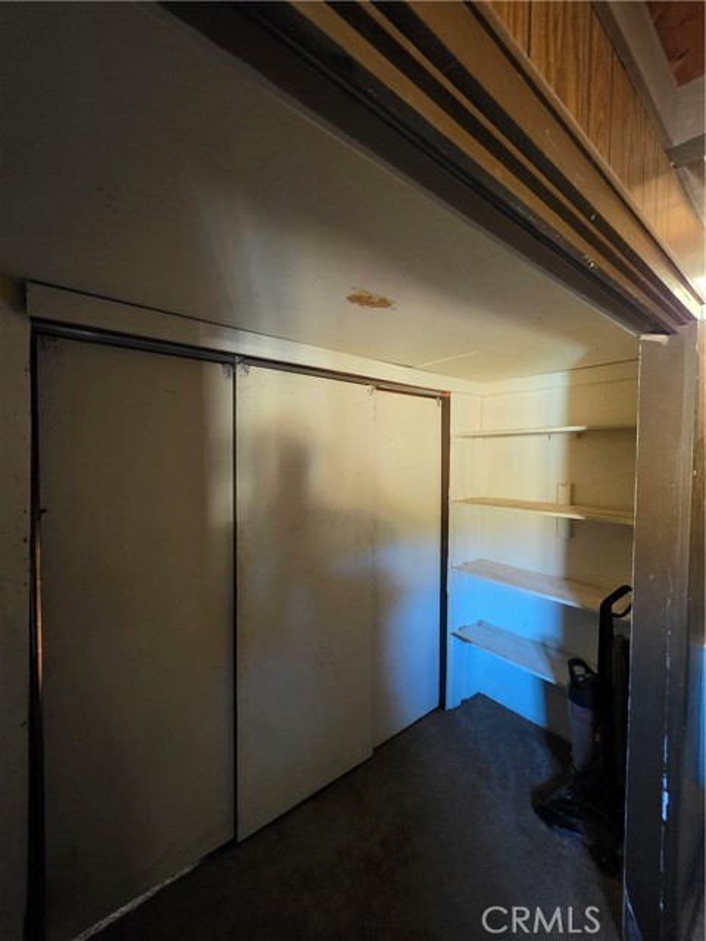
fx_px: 354
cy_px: 470
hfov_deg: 89.9
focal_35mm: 13
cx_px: 353
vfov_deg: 106.2
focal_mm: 2.2
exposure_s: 1/30
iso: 800
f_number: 1.9
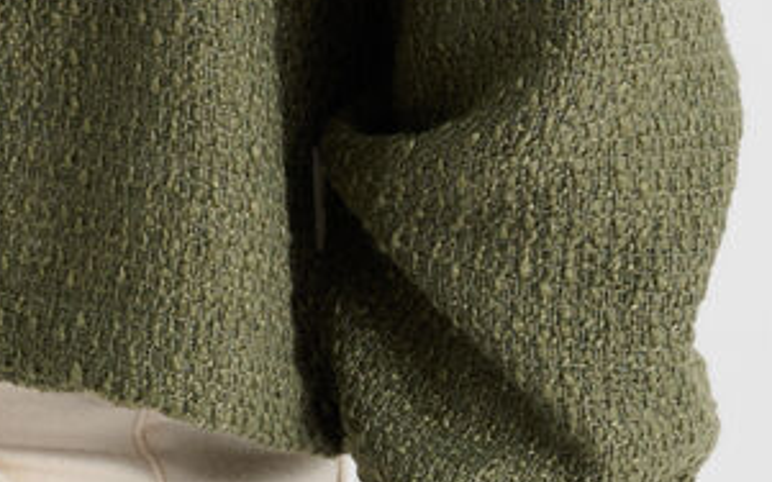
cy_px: -818
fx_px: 4270
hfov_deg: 10.2
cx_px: -100
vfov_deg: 6.1
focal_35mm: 203
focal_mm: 50
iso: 100
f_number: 9
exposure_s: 1/160
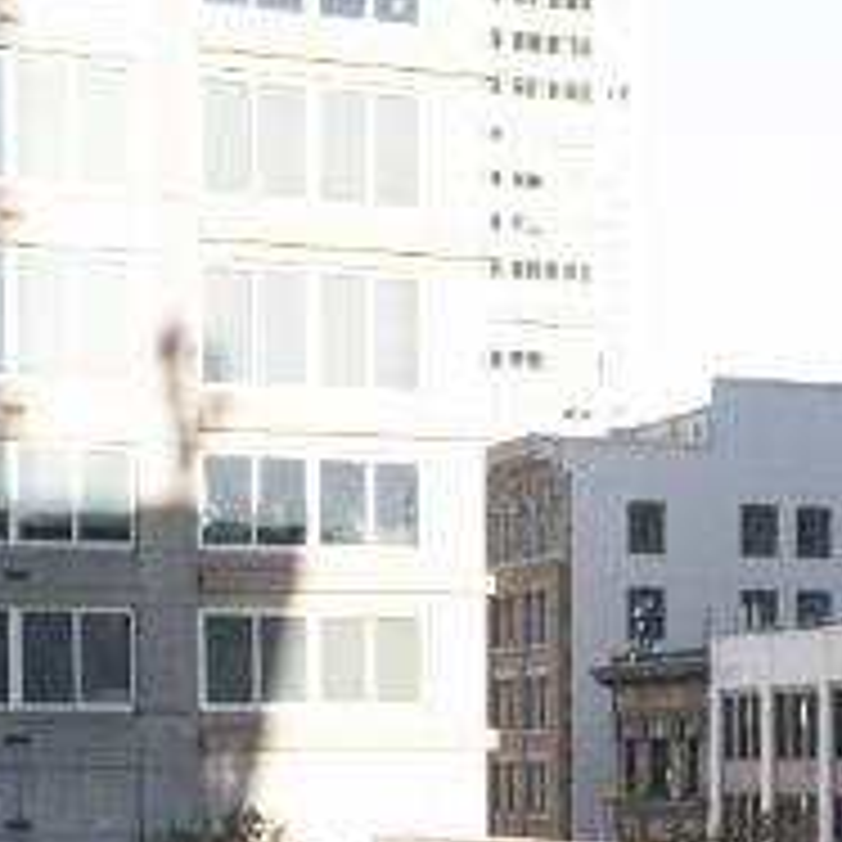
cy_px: 874
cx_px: 2098
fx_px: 3385
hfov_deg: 11.4
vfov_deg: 13.9
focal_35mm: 123
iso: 100
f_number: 5
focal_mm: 18
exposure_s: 1/10
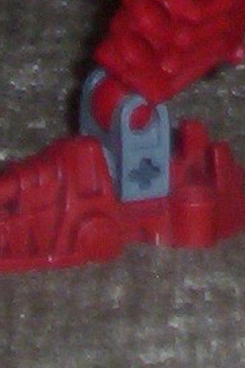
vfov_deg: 4.2
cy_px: -245
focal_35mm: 488
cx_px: 474
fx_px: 4988
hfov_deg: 2.8
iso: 140
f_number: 3.94
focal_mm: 12.09
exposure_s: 1/58
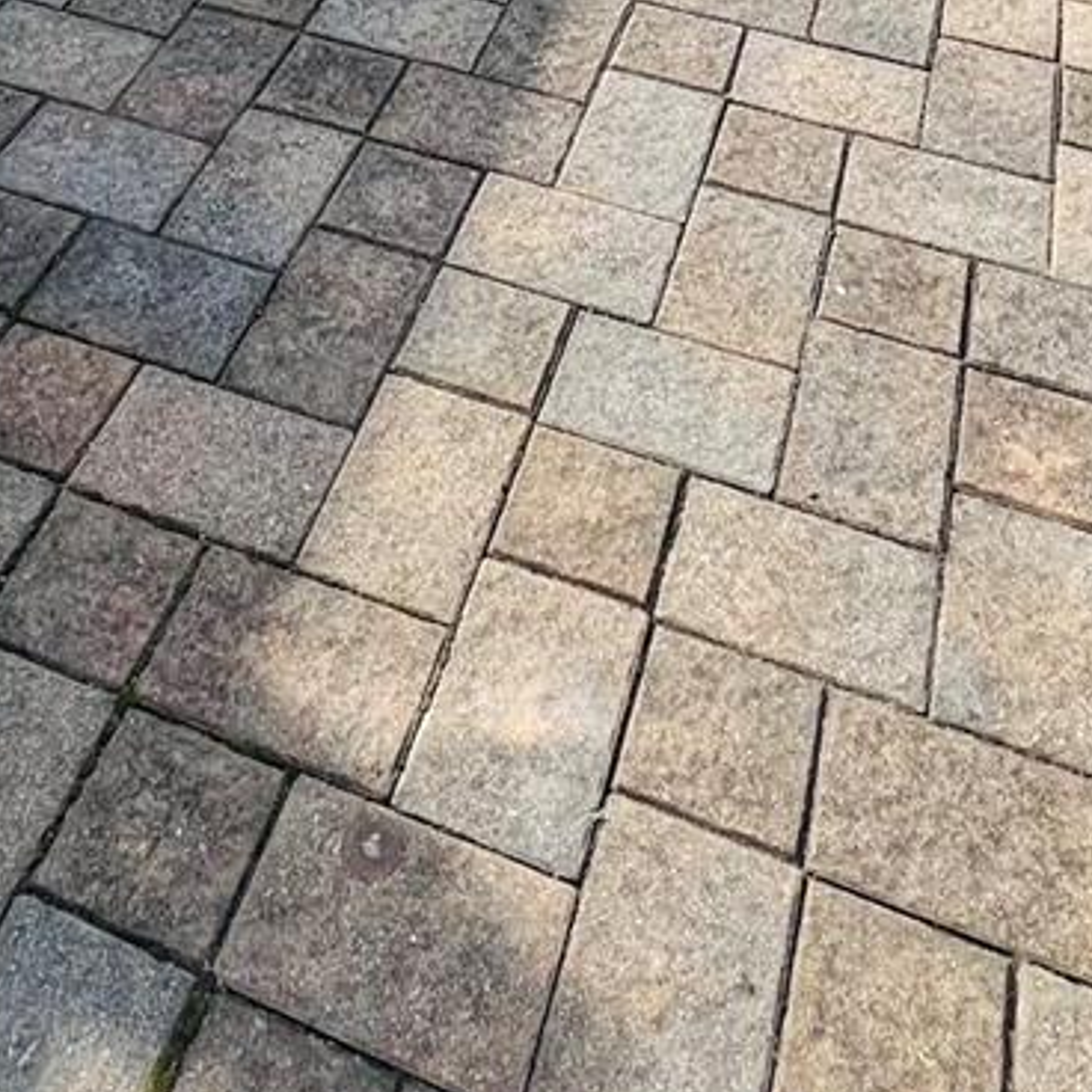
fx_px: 1713
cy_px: -861
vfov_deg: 22.1
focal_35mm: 48
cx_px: 442
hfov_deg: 35.2
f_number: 1.8
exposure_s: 1/459
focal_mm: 1.57
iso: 32
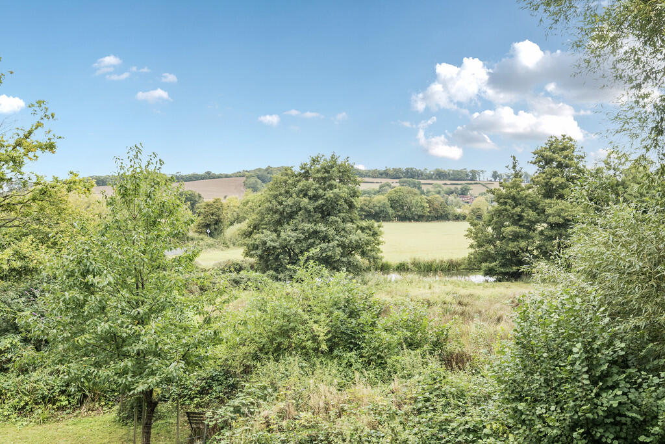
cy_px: 222
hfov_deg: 61.9
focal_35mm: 30
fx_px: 554
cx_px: 332
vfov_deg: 43.6
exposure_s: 1/100
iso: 400
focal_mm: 20
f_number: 8
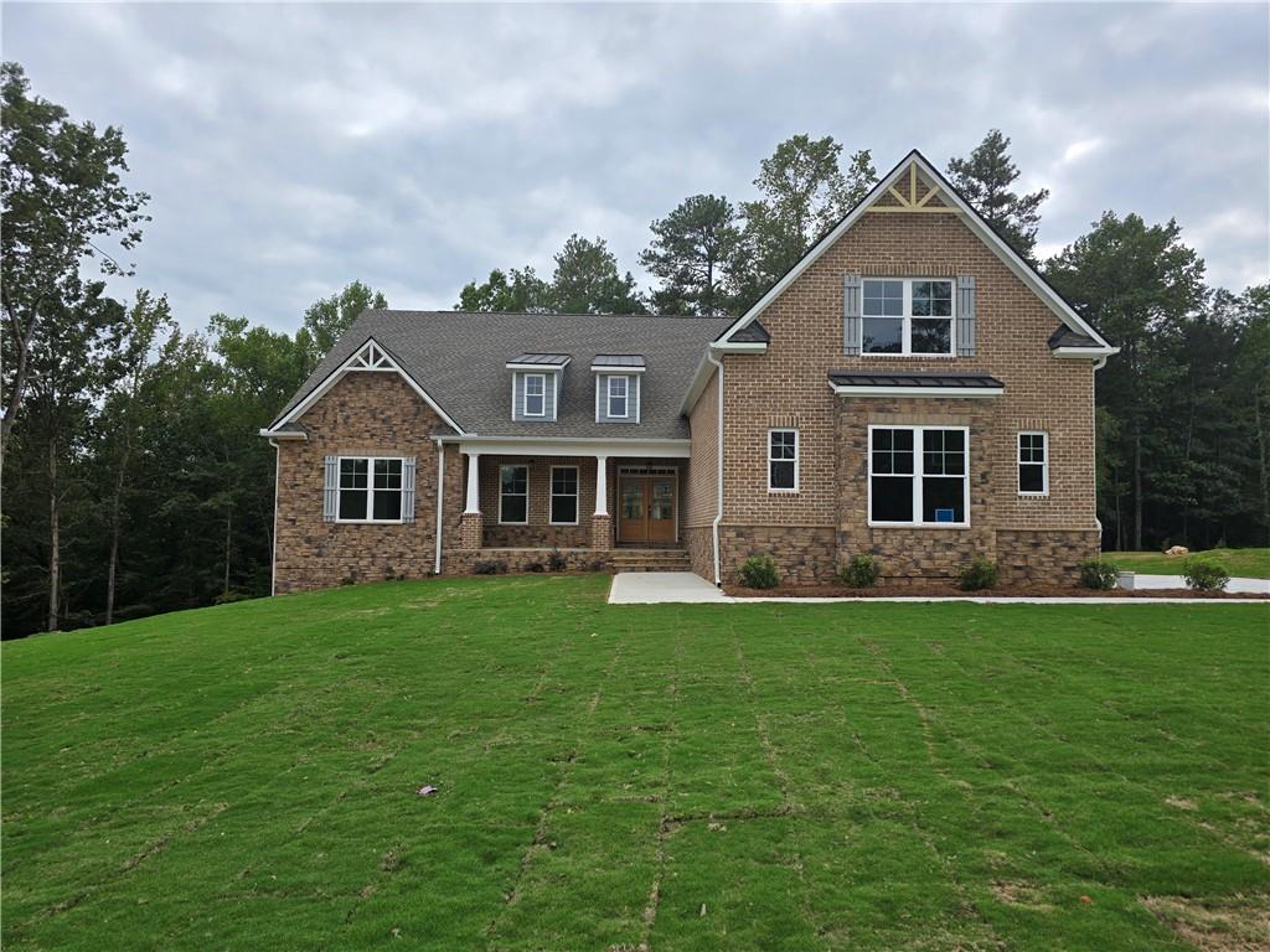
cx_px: 635
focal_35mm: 23
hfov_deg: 73.9
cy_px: 476
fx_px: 844
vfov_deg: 58.9
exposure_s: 1/499
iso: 12
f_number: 1.7
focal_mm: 6.3
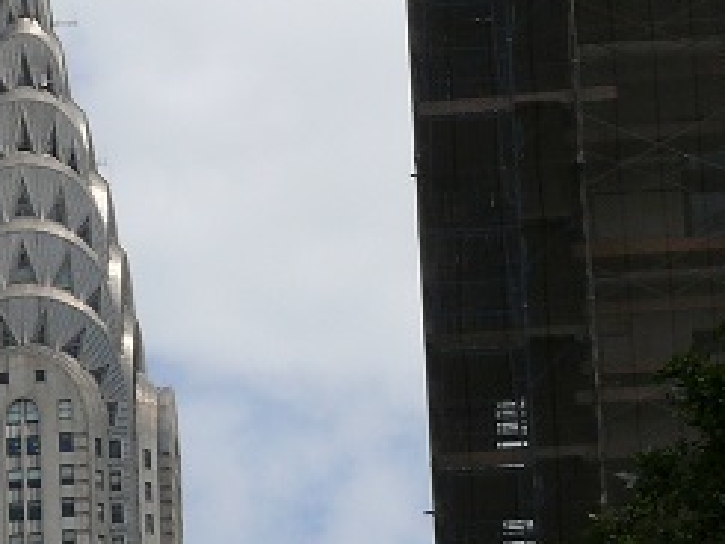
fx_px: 6412
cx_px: -68
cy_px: 80
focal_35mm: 306
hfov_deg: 6.4
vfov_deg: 4.9
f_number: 7.1
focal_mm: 17.3
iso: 100
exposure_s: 1/500
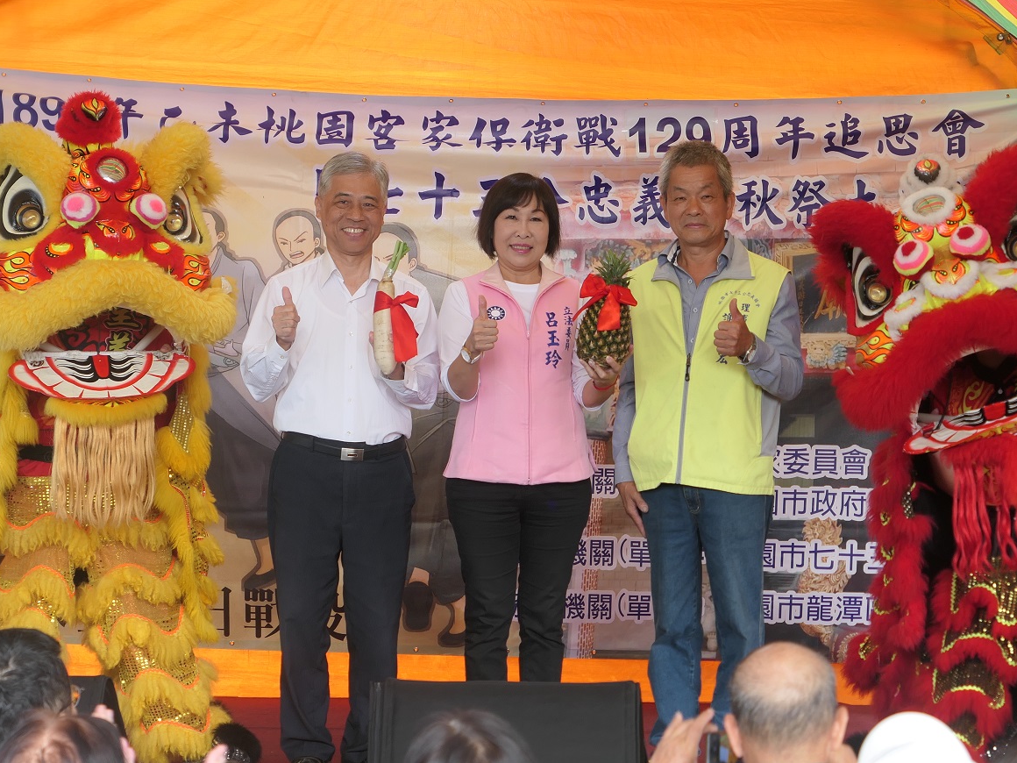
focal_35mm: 98
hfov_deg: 20.0
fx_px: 2879
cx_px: 521
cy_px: 403
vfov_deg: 15.1
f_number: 2.8
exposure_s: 1/125
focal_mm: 26.4
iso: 125
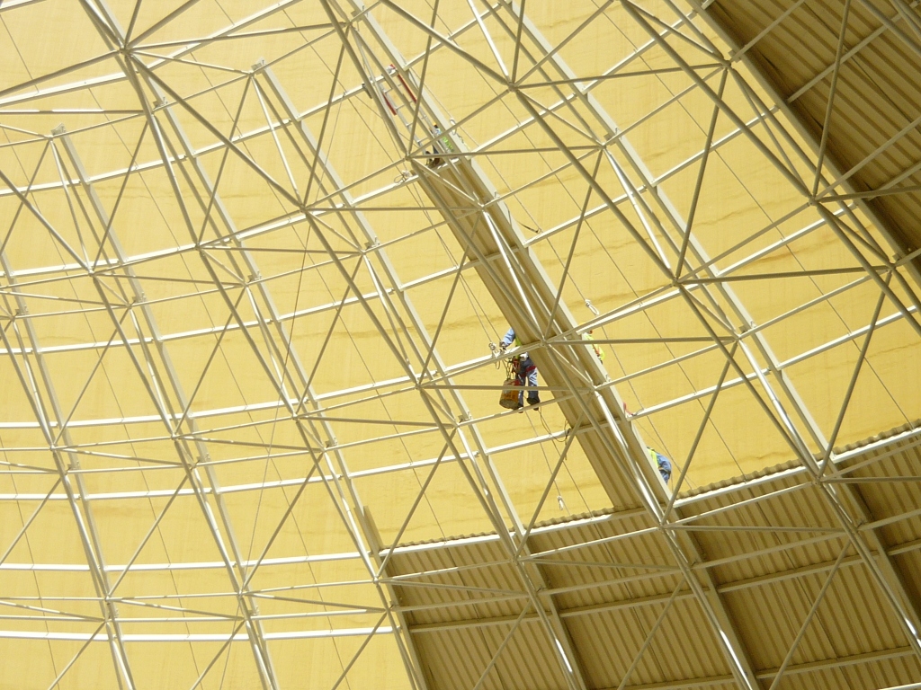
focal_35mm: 53
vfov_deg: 27.5
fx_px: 1410
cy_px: 345
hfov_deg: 36.2
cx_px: 460
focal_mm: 5.5
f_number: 8
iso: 100
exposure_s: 1/160
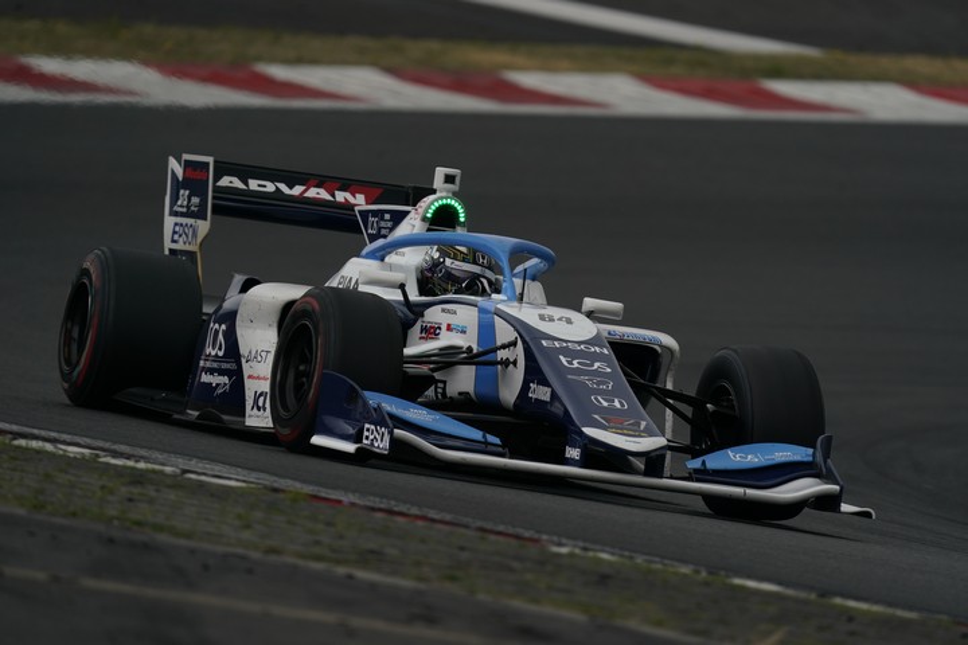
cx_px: 484
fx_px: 16132
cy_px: 322
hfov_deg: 3.4
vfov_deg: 2.3
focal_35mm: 600
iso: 400
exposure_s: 1/800
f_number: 7.1
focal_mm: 600
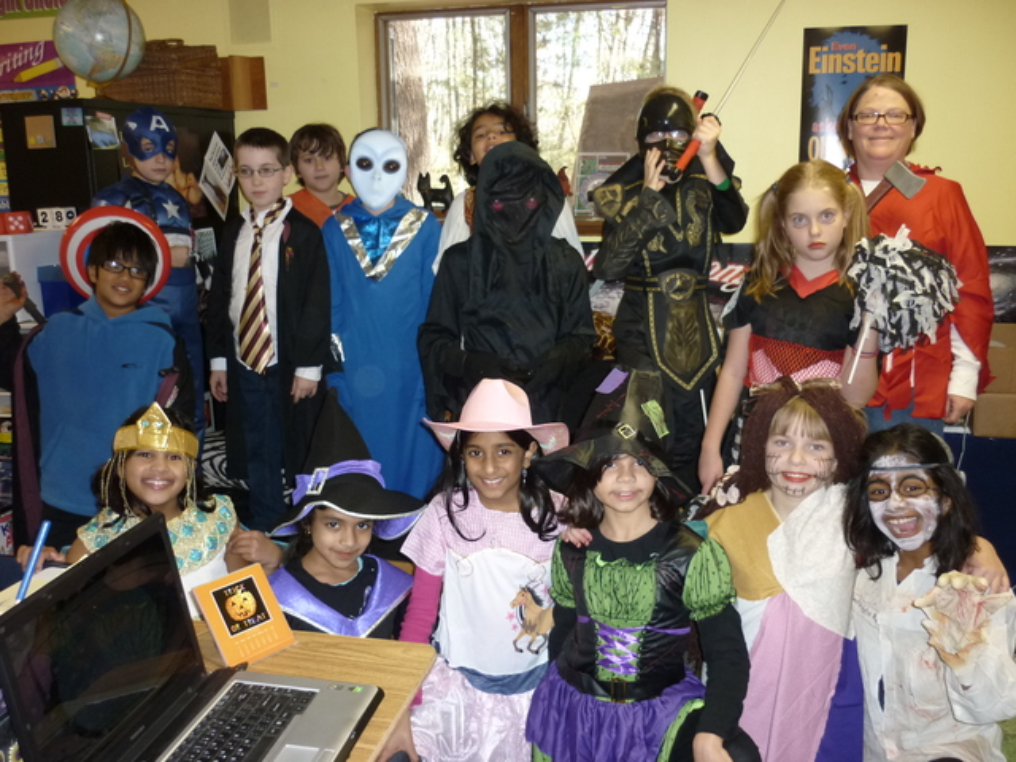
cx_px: 508
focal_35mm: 33
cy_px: 381
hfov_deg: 55.4
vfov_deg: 42.9
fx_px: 969
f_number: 2.8
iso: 200
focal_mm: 5.5
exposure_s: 1/60
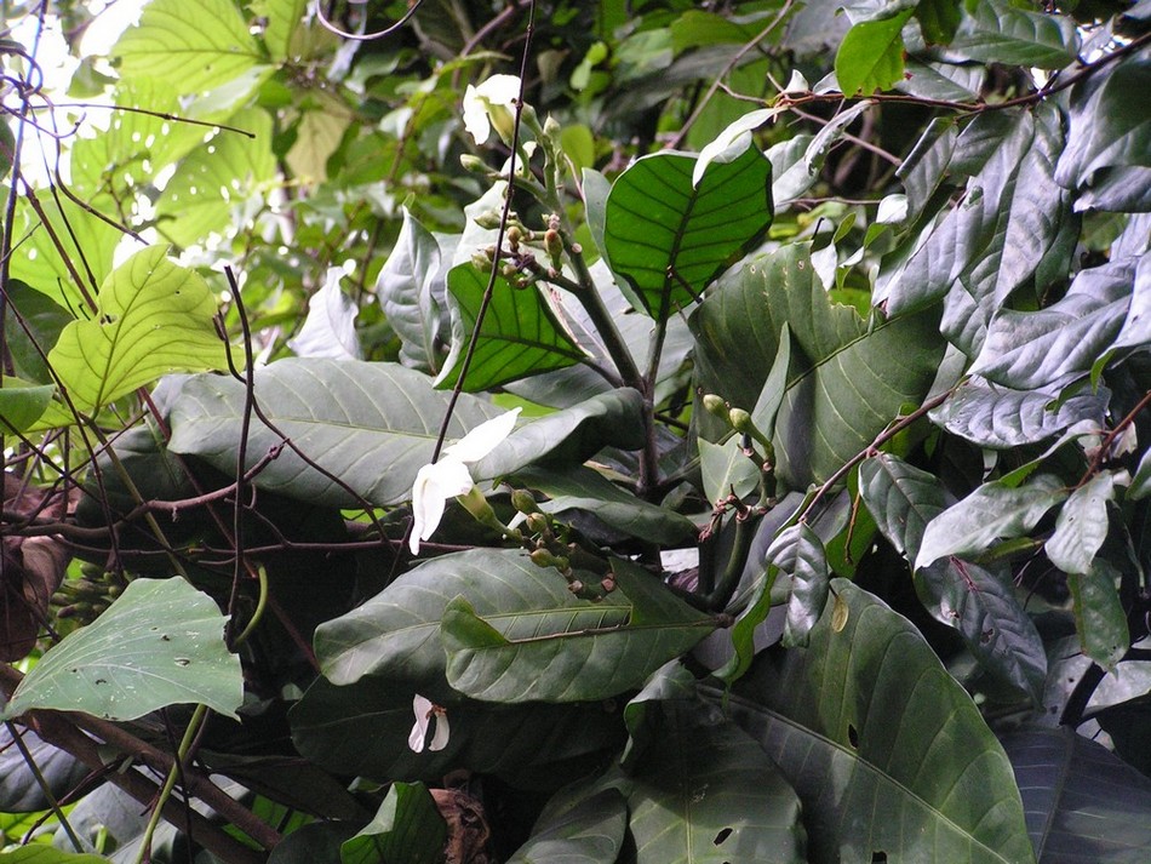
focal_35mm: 149
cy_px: 432
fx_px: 4956
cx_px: 576
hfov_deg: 13.2
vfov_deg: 10.0
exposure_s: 1/200
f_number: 3.2
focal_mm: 24.8
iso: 160
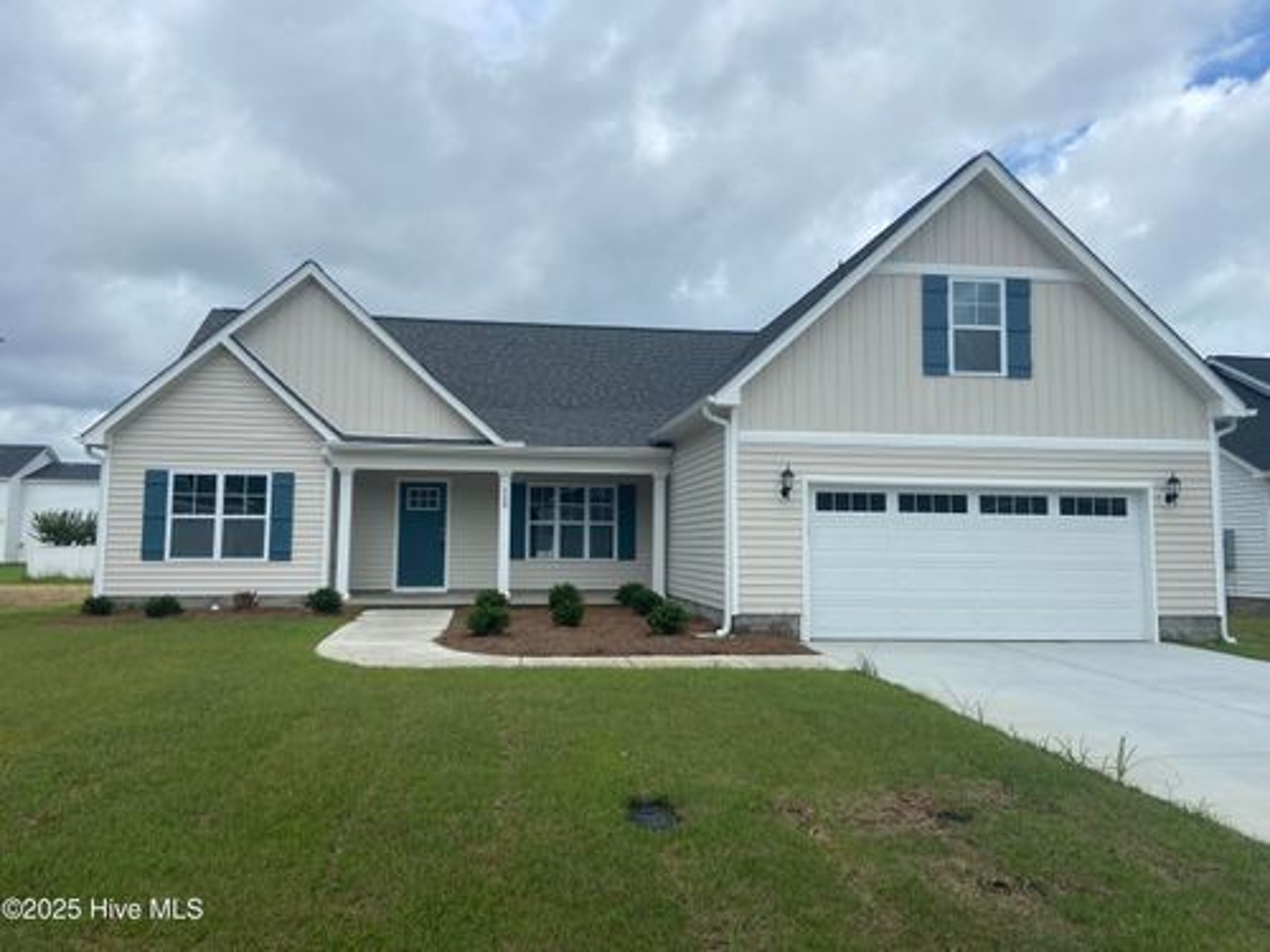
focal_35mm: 26
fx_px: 954
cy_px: 476
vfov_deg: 53.1
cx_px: 635
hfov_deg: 67.3
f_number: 1.8
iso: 32
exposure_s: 1/3497
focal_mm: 4.25
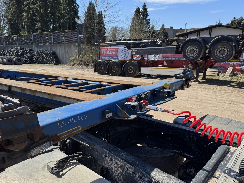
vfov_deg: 49.5
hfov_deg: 63.3
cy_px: 107
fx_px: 197
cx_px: 108
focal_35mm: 28
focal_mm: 6.76
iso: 80
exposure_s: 1/3096
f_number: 1.78
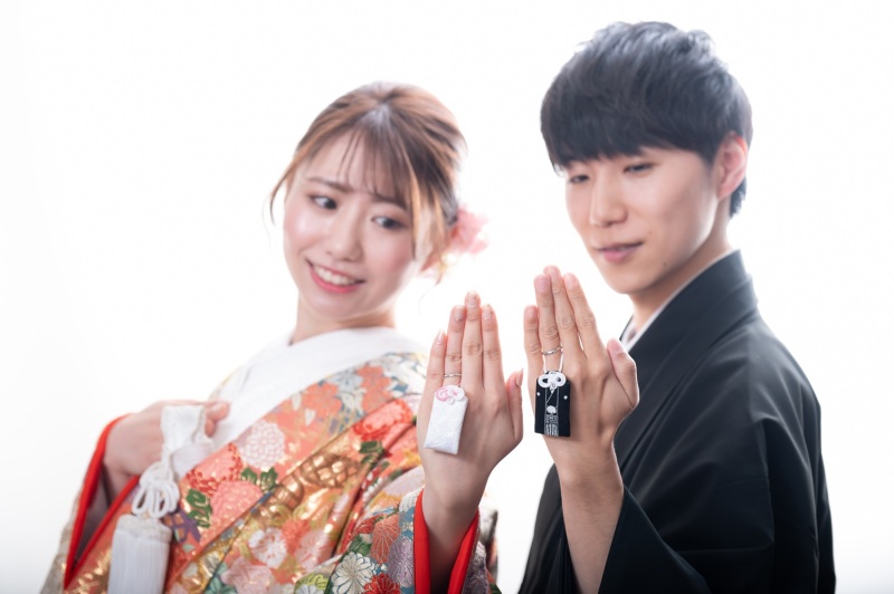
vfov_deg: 13.3
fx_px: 2556
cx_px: 447
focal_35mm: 103
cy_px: 297
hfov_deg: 19.8
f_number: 4
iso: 320
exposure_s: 1/200
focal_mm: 103
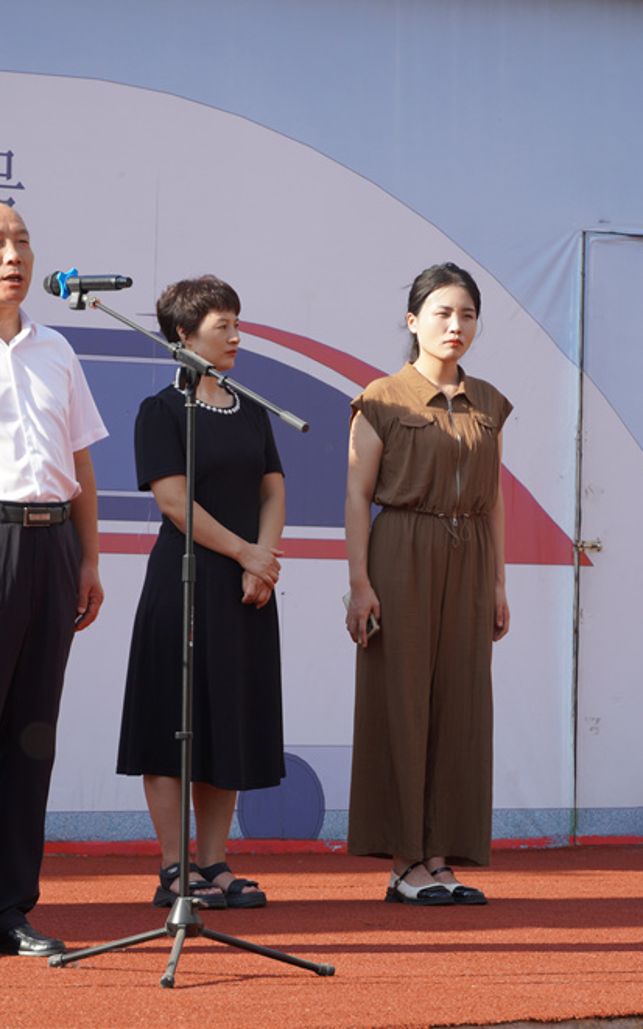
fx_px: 4796
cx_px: 137
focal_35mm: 171
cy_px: 512
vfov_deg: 12.2
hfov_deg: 7.7
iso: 100
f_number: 5.6
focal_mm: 74
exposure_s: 1/200
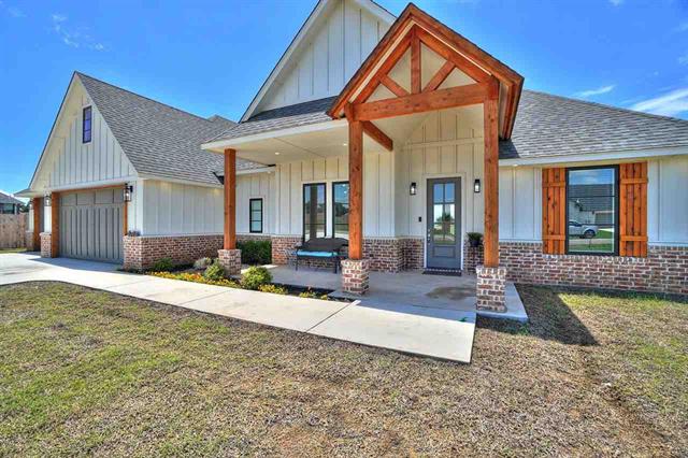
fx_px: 287
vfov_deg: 77.3
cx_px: 344
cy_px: 229
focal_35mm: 15
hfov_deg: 100.4
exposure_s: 1/2000
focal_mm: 10
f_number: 8
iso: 200
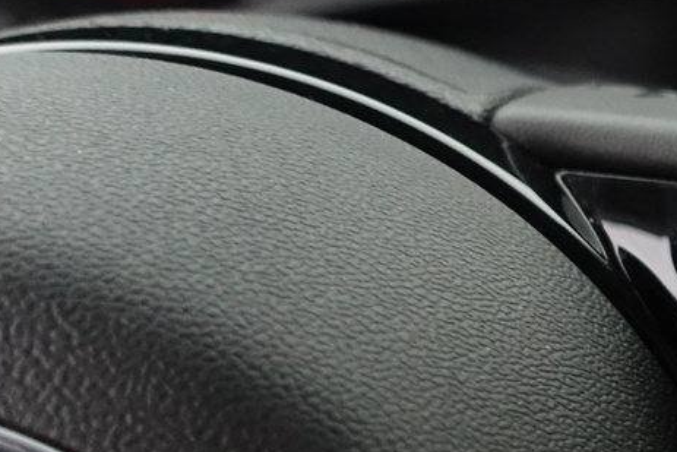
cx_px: 1097
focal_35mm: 84
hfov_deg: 19.9
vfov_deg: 16.1
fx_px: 1580
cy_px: 395
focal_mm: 8.8
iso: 1000
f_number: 2.5
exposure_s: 1/30
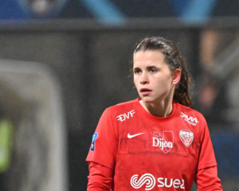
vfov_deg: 1.1
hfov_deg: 1.4
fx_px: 9596
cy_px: 148
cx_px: 107
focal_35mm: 1357
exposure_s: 1/800
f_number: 6.7
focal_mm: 500
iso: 22800
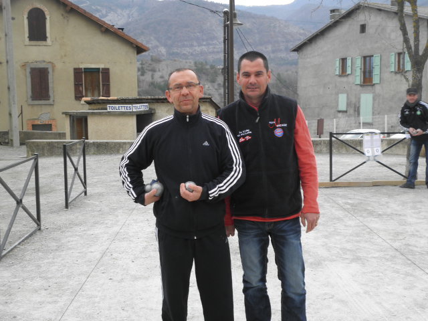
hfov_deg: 42.1
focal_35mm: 45
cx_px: 214
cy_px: 160
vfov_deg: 32.2
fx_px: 556
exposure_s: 1/60
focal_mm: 8.2
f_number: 4.3
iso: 80
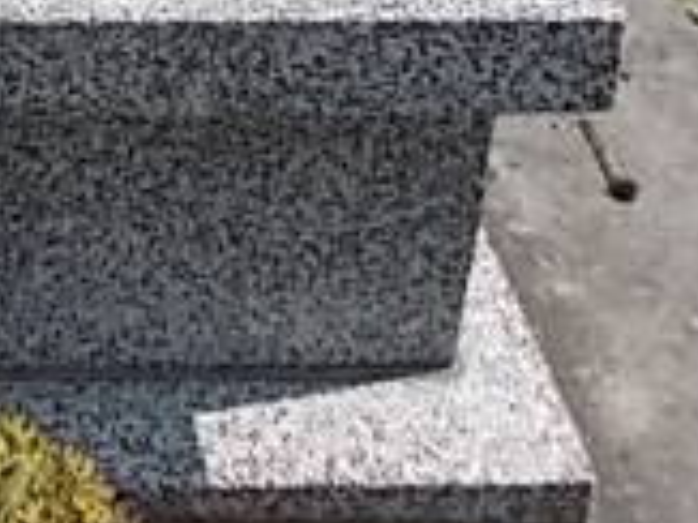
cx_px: -193
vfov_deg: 12.4
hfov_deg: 16.9
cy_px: -386
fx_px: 2216
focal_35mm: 110
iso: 80
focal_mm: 4
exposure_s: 1/250
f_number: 5.4
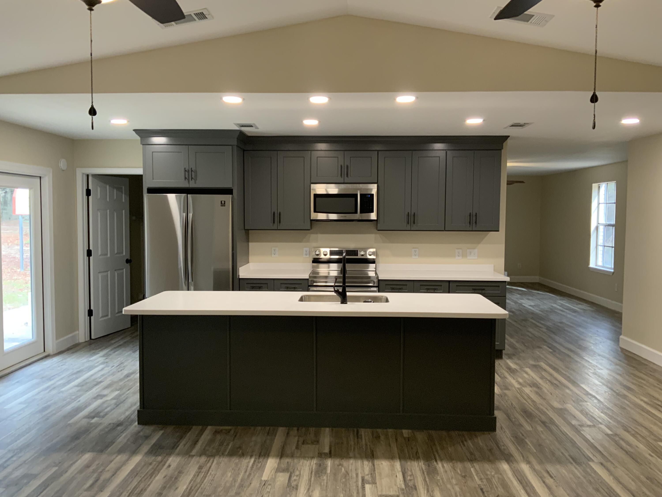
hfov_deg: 61.7
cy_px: 248
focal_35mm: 29
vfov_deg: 48.2
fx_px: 555
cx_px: 331
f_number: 1.8
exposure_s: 1/60
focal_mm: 3
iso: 100
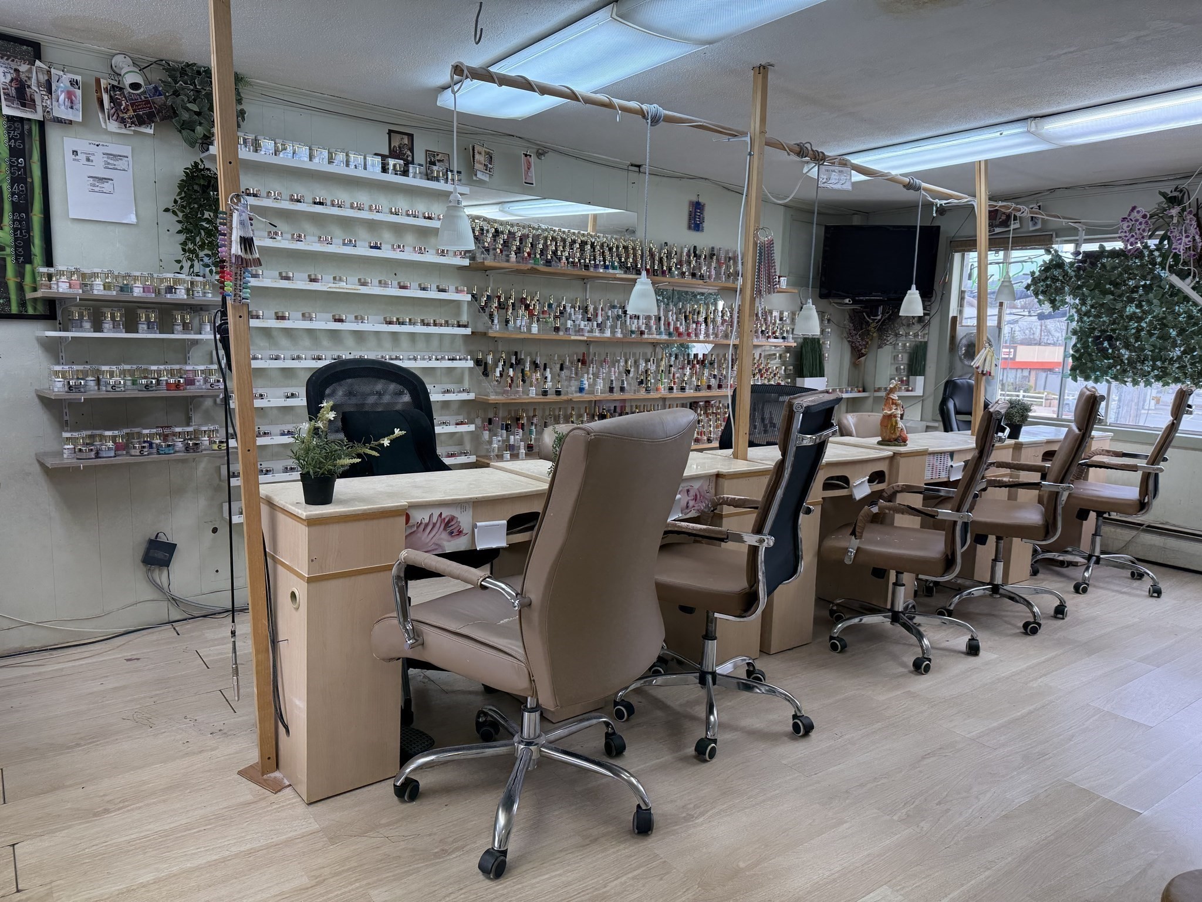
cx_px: 601
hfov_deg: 71.6
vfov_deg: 56.8
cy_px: 451
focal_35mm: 24
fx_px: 833
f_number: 1.78
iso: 125
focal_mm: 6.76
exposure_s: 1/231
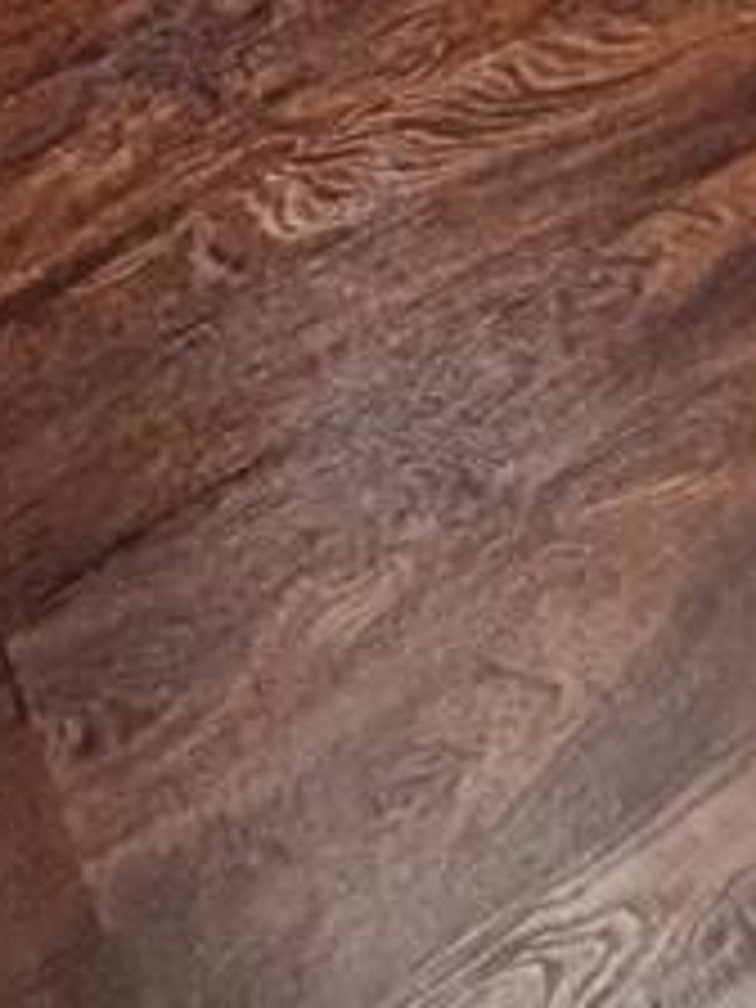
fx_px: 2184
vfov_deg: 14.2
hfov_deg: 19.6
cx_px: 414
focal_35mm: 75
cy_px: -1548
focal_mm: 2.22
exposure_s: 1/60
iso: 640
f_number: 2.2
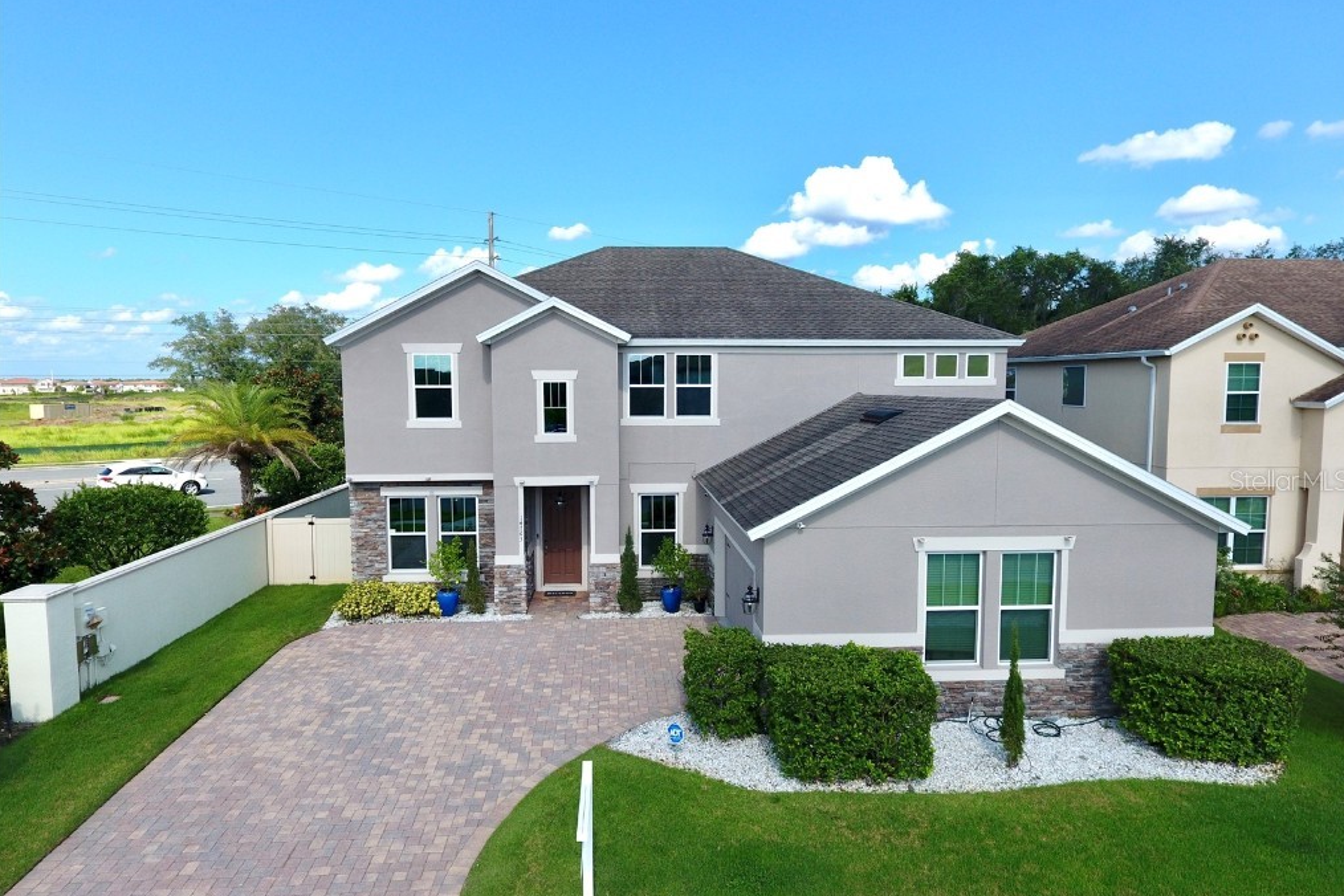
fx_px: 784
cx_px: 676
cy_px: 480
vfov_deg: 59.4
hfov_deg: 81.2
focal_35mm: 21
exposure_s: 1/577
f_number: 2.8
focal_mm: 3.61
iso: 100
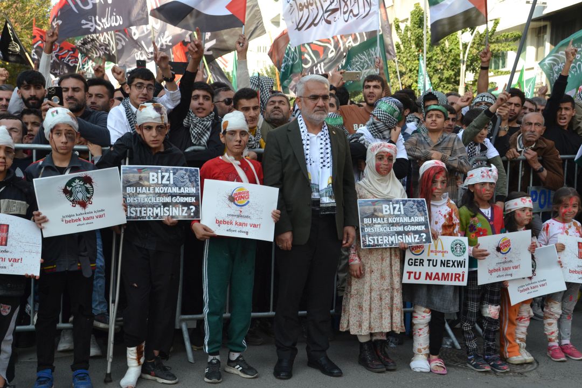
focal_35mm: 48
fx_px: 776
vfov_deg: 28.1
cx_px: 291
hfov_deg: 41.1
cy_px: 194
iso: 180
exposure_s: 1/125
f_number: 5.6
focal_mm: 32
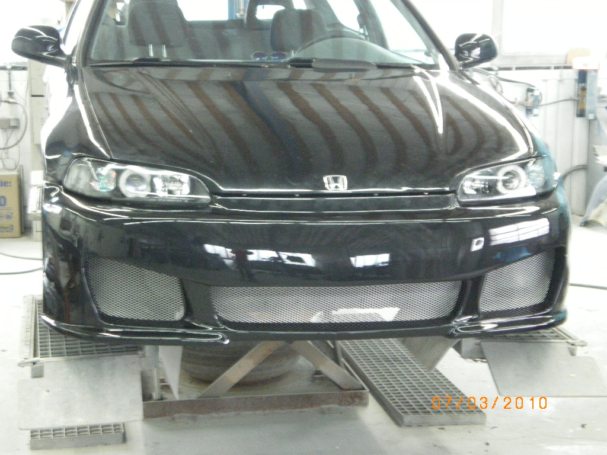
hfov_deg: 25.7
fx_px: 1333
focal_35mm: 76
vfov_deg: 19.4
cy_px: 228
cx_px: 304
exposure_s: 1/15
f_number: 4.9
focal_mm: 13.3
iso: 800
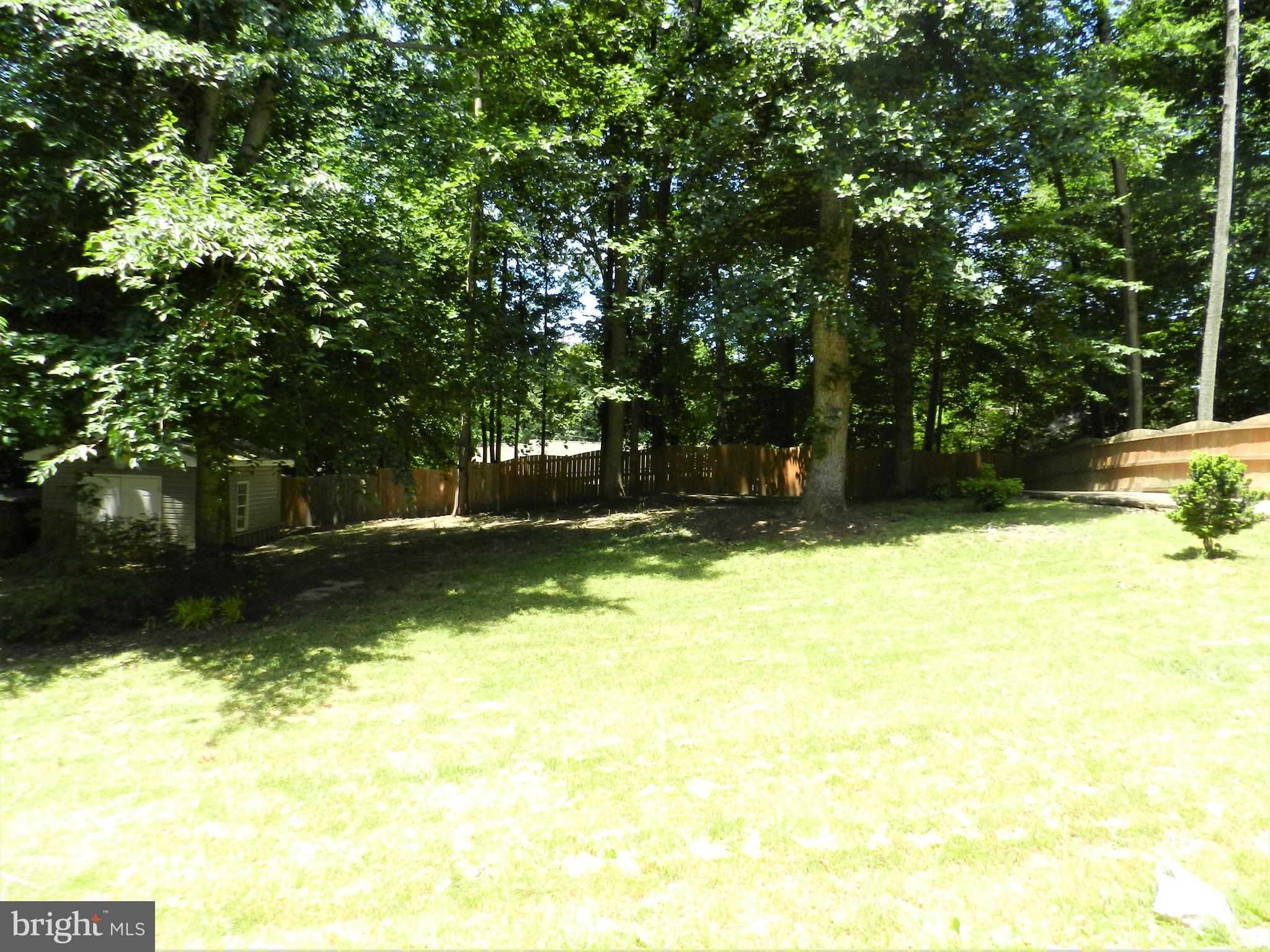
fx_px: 844
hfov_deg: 73.9
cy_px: 476
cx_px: 635
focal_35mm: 23
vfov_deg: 58.9
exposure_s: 1/320
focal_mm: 4
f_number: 3.4
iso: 160
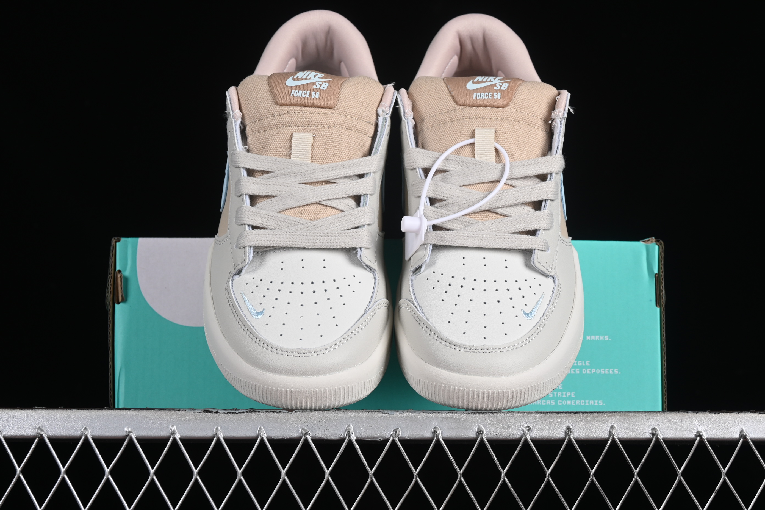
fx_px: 1594
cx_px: 382
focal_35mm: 75
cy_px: 255
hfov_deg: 27.0
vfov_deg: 18.2
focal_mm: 50
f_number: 8
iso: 160
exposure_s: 1/80
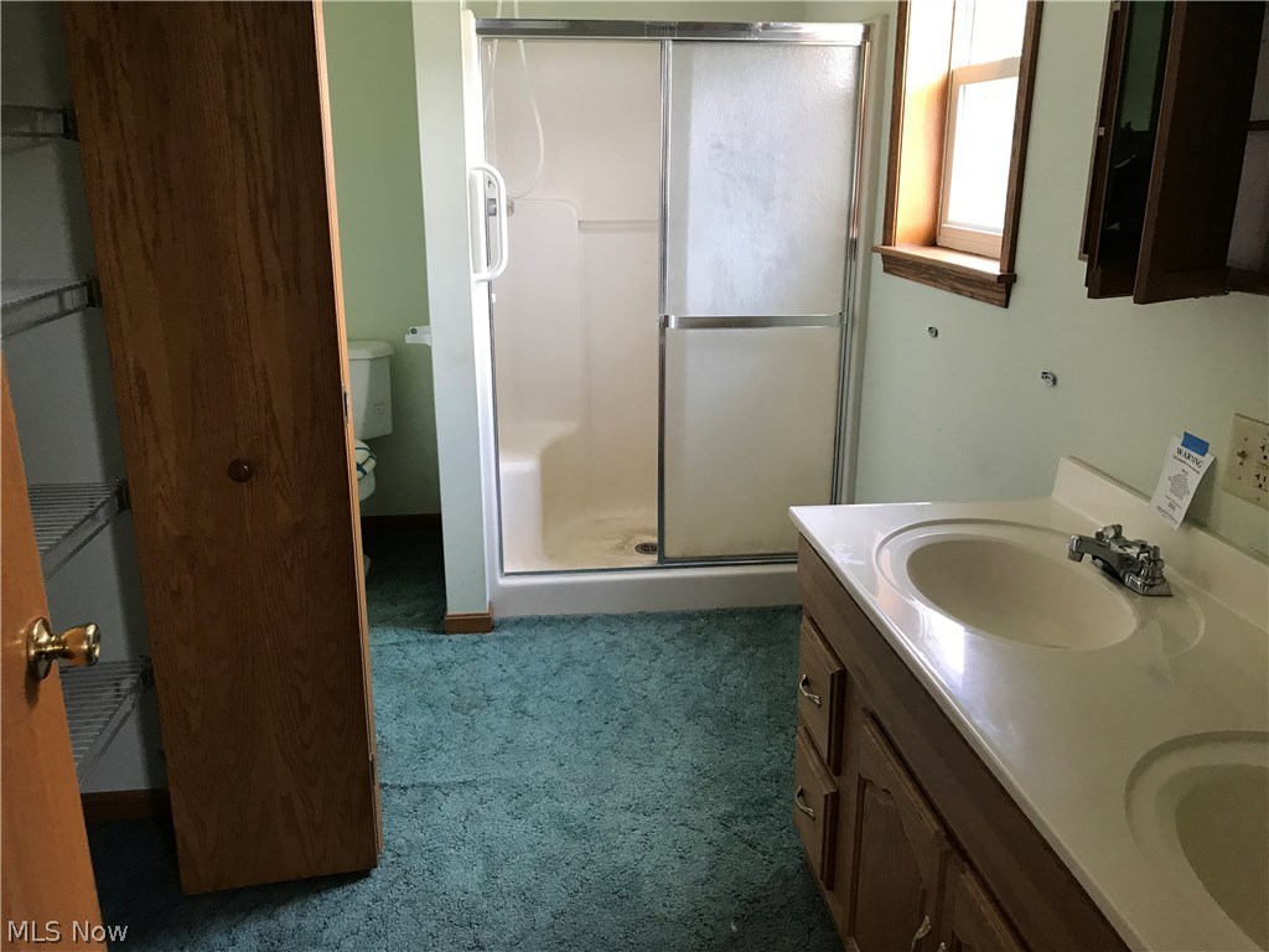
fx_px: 1026
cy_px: 476
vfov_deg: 49.7
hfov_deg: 63.4
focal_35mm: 28
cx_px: 634
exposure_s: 1/20
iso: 40
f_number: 1.8
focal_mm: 3.99
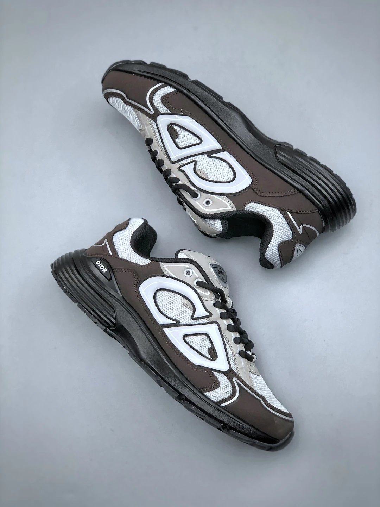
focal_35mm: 57
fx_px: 834
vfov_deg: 33.8
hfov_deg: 25.7
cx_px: 190
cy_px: 254
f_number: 2.8
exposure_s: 1/50
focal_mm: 6.6
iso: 32
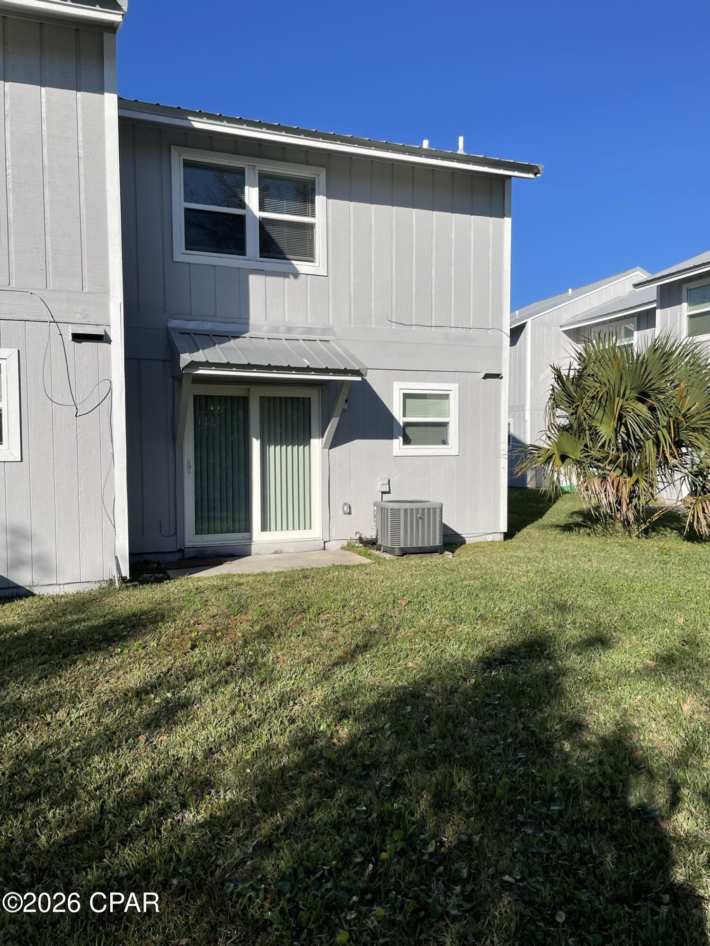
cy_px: 473
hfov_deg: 53.1
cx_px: 355
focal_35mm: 26
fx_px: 711
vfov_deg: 67.3
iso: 32
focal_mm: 4.2
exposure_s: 1/5291
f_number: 1.6
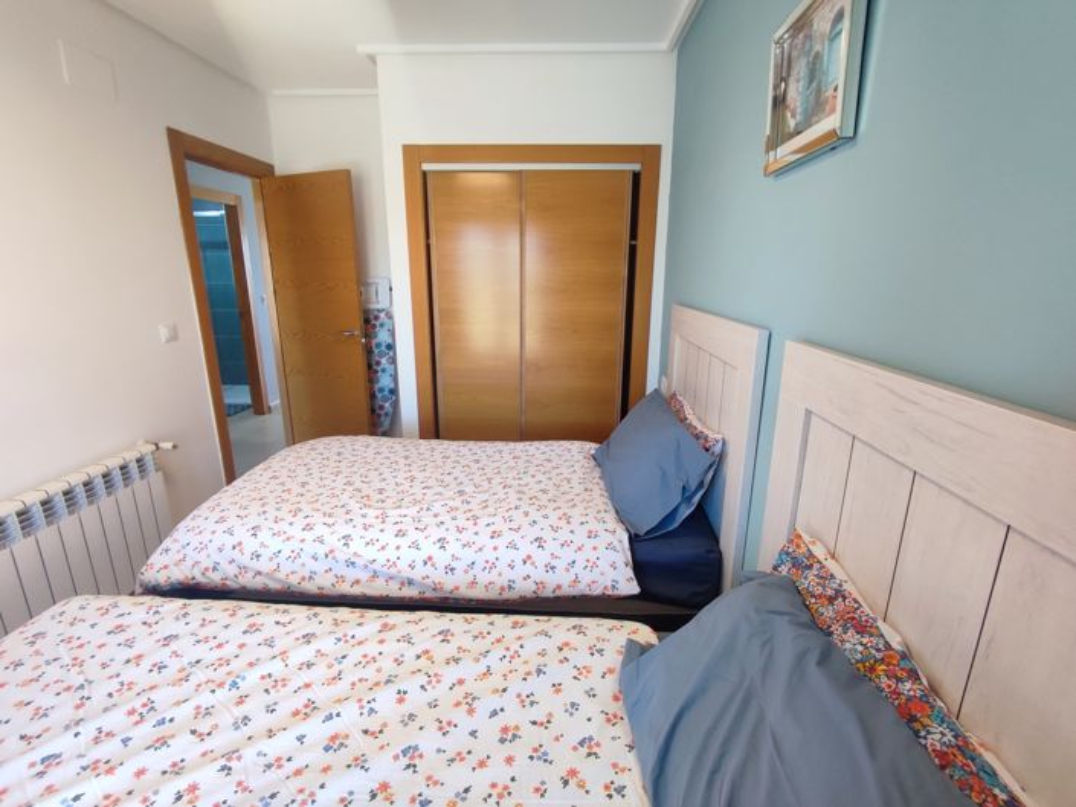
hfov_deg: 94.5
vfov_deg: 78.1
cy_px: 404
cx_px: 538
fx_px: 497
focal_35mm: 16
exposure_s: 1/100
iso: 224
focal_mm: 1.65
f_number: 2.2
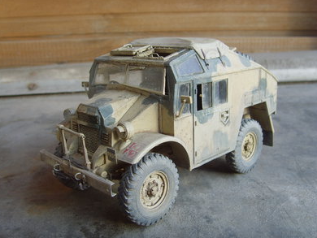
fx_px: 367
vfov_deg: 36.0
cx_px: 157
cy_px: 119
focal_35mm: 40
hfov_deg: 46.8
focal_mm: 6.6
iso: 80
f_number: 3.5
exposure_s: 1/90
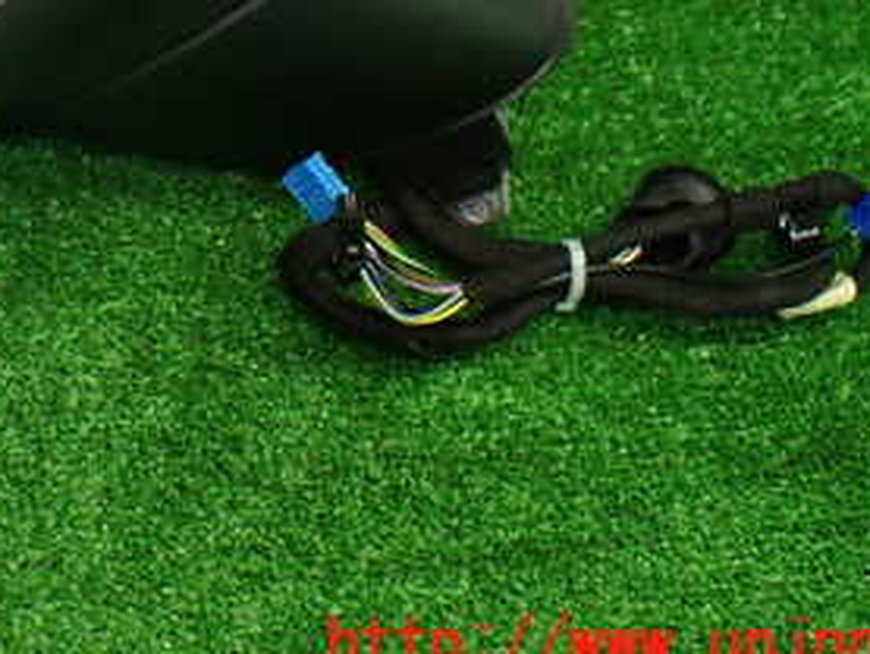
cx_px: 94
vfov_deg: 21.7
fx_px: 1634
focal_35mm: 65
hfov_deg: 28.7
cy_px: -22
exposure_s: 1/125
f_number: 2.3
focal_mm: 5.4
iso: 500
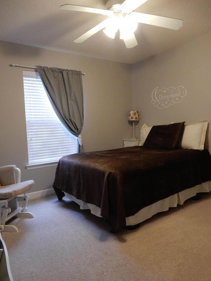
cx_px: 106
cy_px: 140
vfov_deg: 69.4
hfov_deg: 54.9
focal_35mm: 25
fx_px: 203
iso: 400
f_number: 3.7
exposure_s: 1/30
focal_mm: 4.5
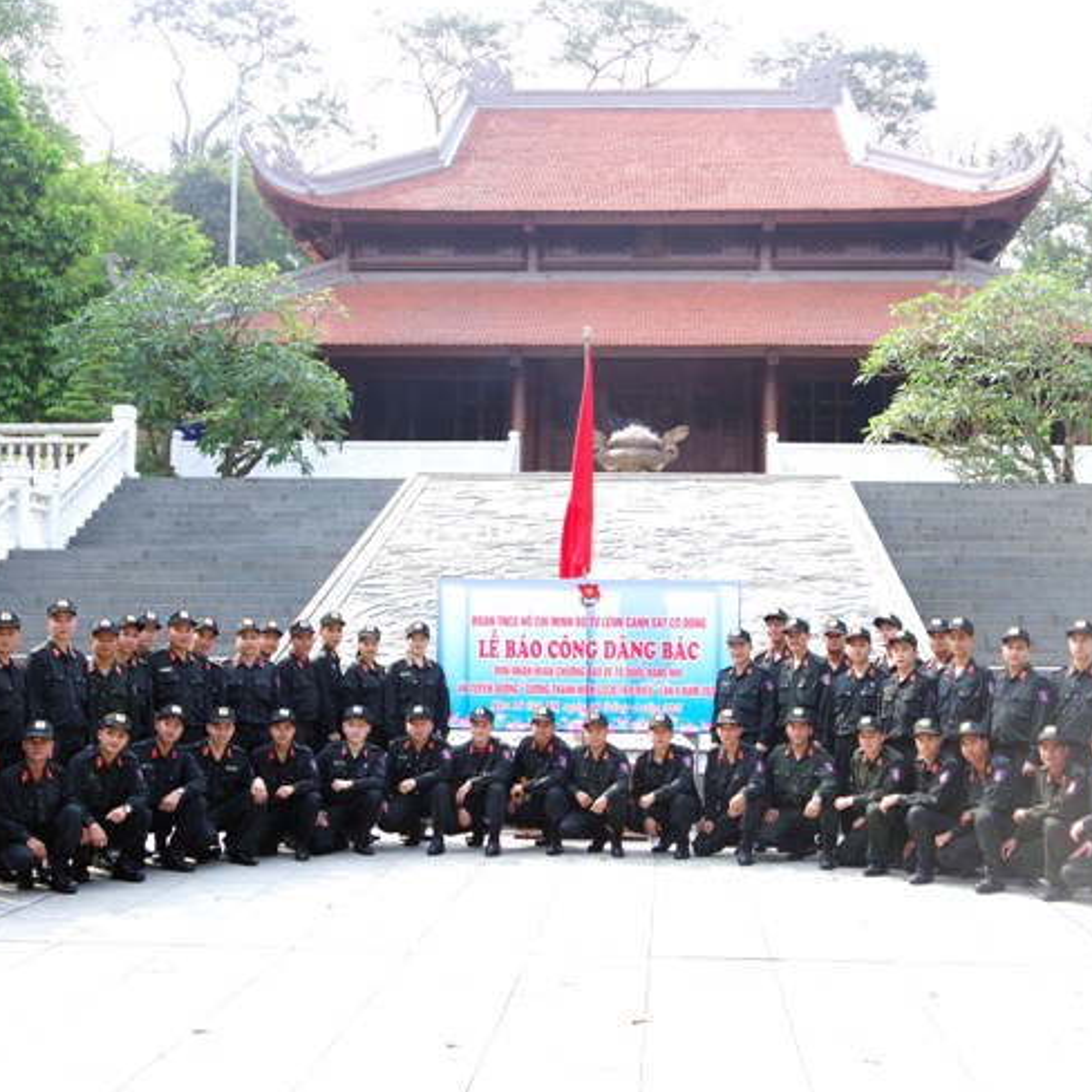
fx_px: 1677
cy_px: 548
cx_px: 562
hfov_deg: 36.1
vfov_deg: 36.1
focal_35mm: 47
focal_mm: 24
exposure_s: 1/400
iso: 800
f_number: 8
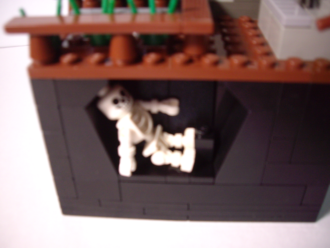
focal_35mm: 38
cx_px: 165
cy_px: 124
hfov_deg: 49.0
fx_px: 362
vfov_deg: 37.7
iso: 200
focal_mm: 6.2
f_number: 2.7
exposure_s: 1/40
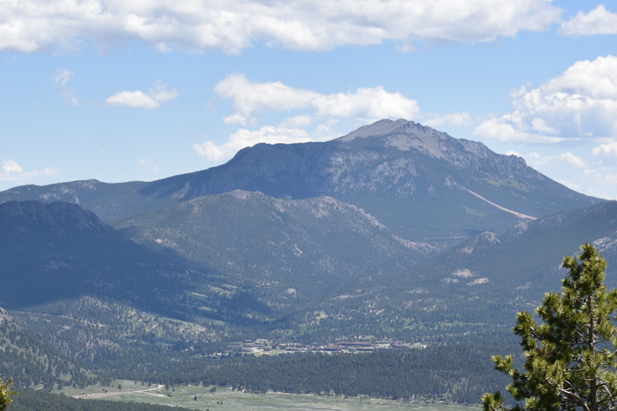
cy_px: 343
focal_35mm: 123
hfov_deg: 16.7
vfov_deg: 11.1
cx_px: 304
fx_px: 2108
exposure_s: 1/250
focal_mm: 68
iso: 100
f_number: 8
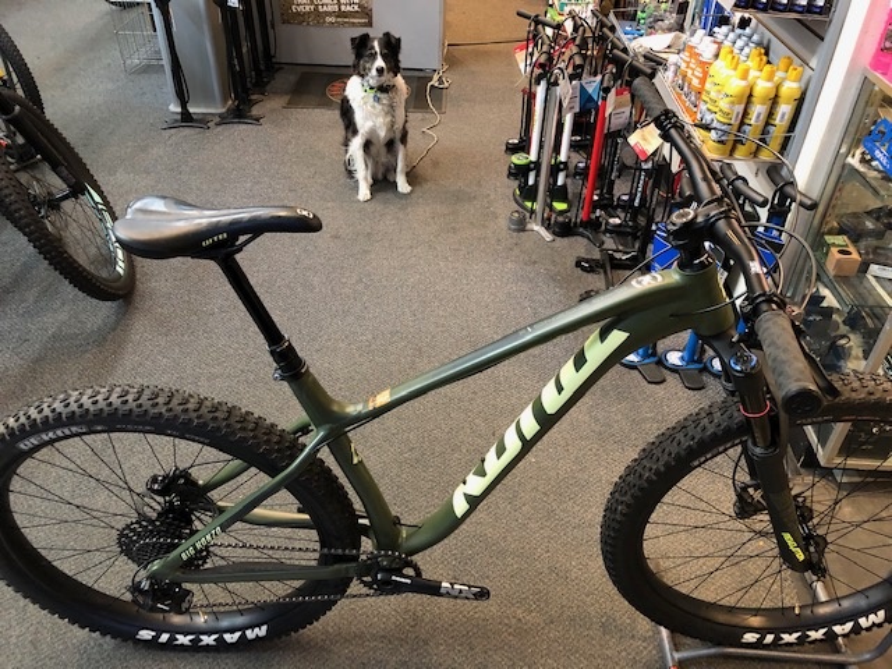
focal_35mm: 28
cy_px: 334
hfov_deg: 63.4
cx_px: 446
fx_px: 722
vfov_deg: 49.7
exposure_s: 1/9
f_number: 1.8
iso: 100
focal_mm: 4
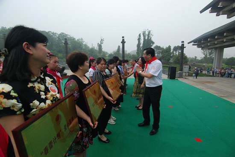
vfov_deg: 72.2
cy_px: 78
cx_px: 118
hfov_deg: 94.9
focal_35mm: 16
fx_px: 108
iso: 500
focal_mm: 11
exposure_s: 1/125
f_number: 4
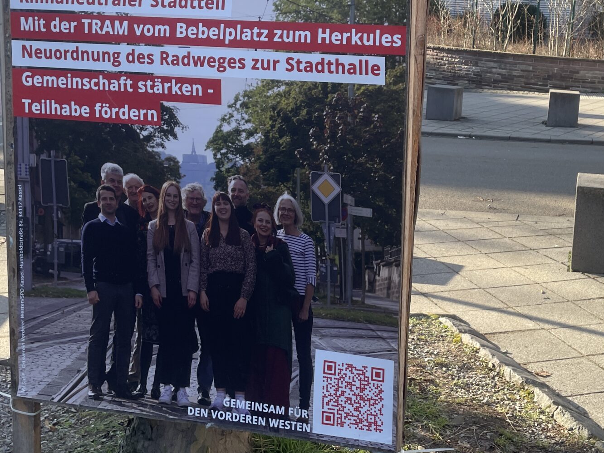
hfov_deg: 37.5
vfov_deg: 29.0
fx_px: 872
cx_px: 435
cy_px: 165
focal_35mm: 50
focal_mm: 4.2
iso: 32
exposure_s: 1/567
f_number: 1.6
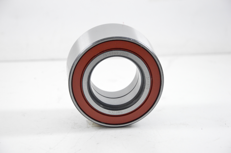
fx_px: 1010
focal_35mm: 158
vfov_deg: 8.7
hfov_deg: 13.1
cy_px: 76
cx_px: 116
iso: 3200
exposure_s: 1/100
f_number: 7.1
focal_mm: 105
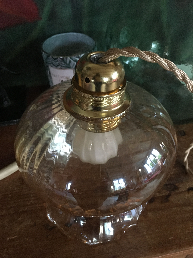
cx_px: 96
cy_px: 129
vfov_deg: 61.7
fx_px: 216
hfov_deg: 48.2
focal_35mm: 29
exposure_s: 1/17
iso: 320
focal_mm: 4.15
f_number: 2.2
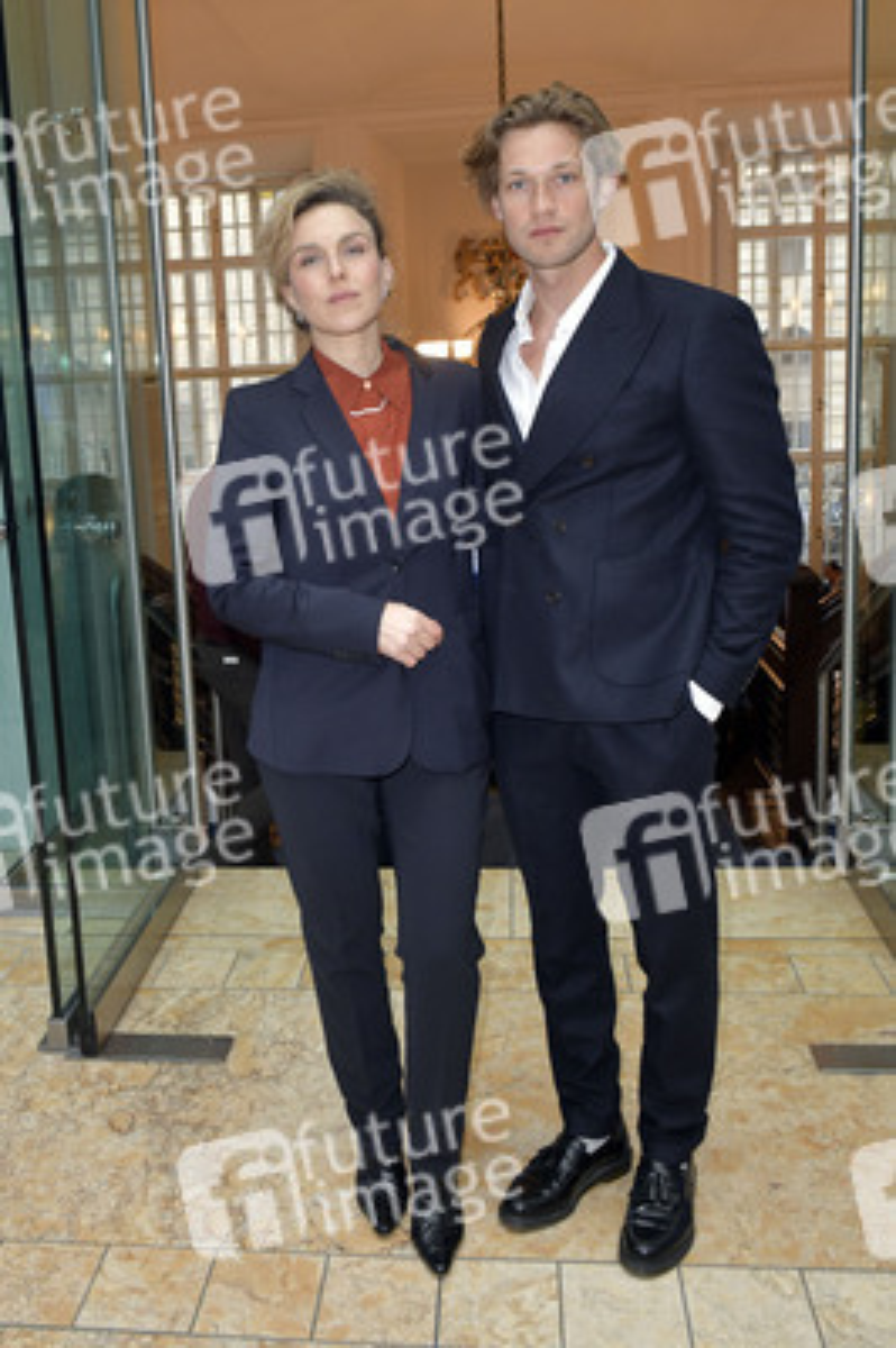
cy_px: 674
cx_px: 448
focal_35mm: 26
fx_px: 972
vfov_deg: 69.4
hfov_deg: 49.5
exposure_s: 1/160
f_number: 5.6
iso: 1250
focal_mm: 26
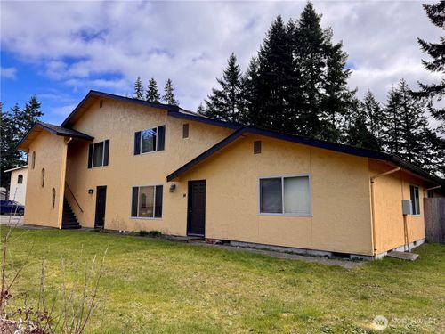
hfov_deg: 71.6
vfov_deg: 56.8
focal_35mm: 24
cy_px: 167
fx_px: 309
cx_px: 222
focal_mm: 6.76
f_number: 1.78
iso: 80
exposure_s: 1/1818
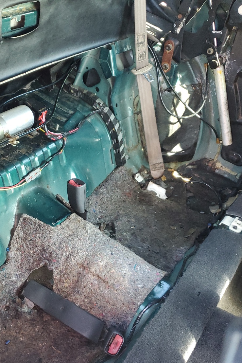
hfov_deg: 32.8
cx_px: 31
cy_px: 196
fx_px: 393
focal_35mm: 39
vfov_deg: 49.5
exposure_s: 1/60.2
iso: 155
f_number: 1.5
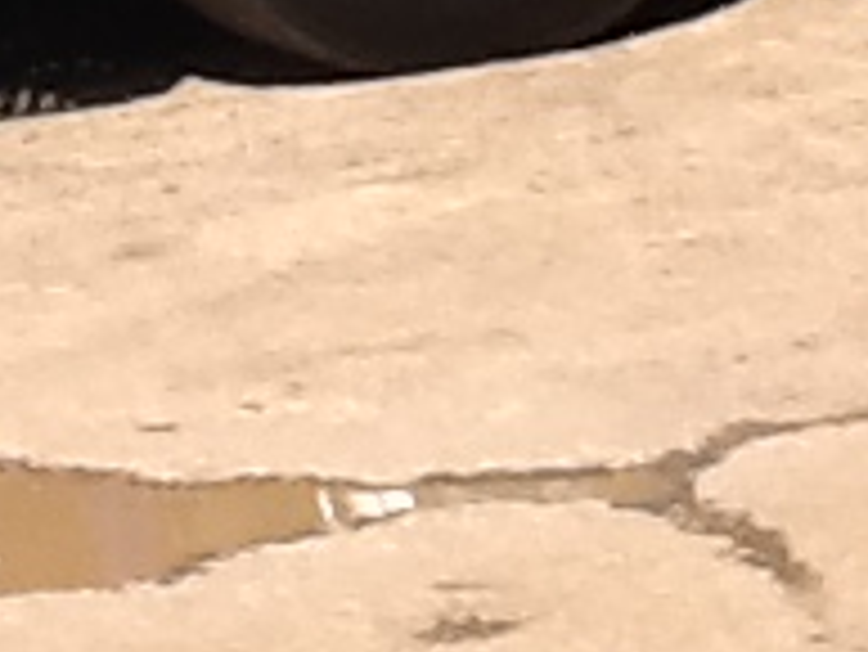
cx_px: 1282
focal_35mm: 219
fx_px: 5495
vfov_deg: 6.6
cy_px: -706
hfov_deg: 8.8
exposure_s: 1/764
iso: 40
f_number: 2.4
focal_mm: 2.03
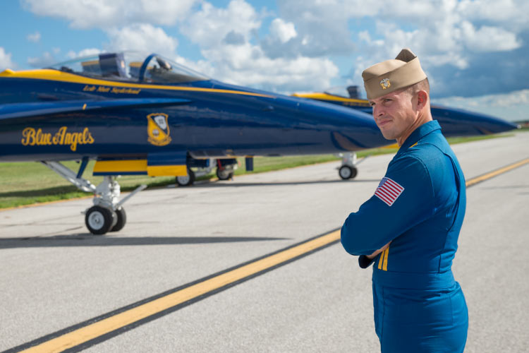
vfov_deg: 27.0
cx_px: 264
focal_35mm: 50
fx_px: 735
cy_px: 176
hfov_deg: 39.6
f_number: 5.6
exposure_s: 1/2000
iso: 200
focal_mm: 50
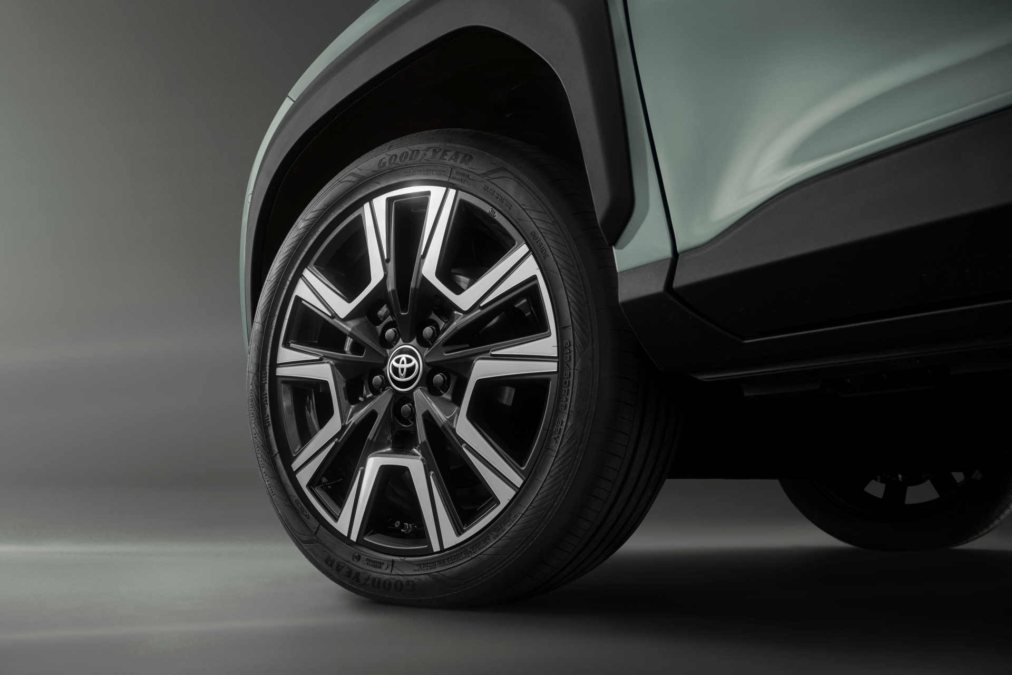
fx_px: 984
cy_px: 338
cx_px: 506
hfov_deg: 54.4
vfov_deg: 37.9
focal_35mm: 35
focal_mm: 35
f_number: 5.6
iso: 100
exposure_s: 1/125
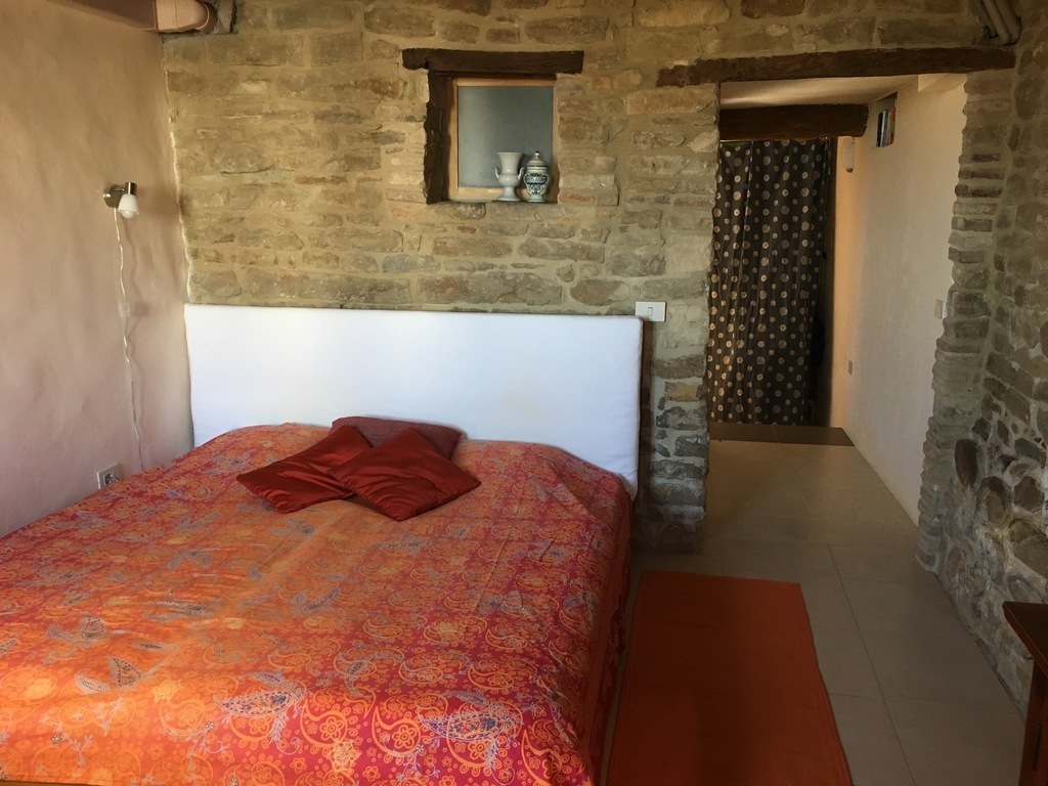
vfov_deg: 48.2
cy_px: 393
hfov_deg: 61.7
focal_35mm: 29
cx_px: 524
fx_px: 878
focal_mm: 4.15
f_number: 2.2
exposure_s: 1/33
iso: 125
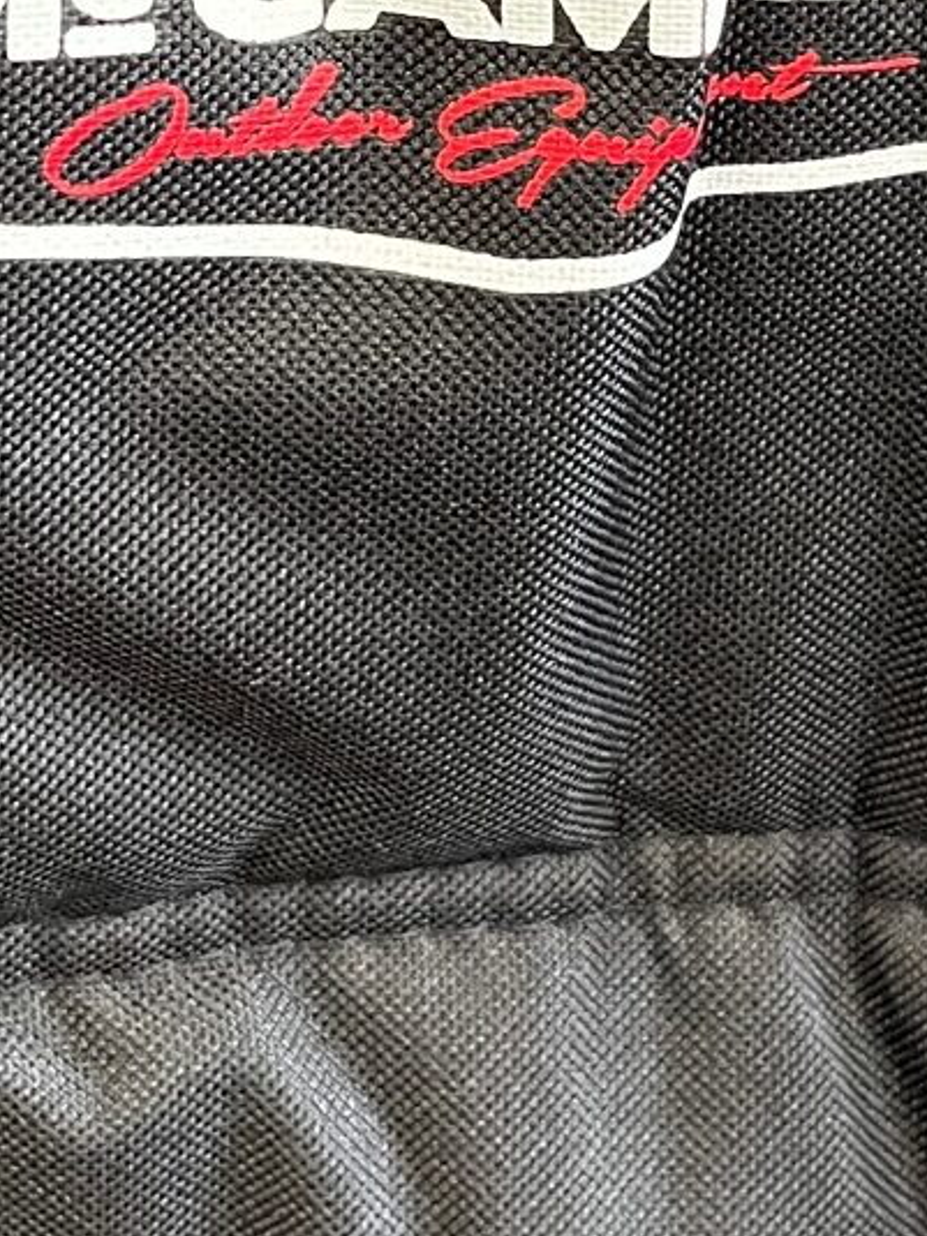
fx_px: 3501
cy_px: 127
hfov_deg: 15.1
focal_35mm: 98
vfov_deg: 19.7
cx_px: 522
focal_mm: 5.1
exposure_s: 1/60
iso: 320
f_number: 1.6
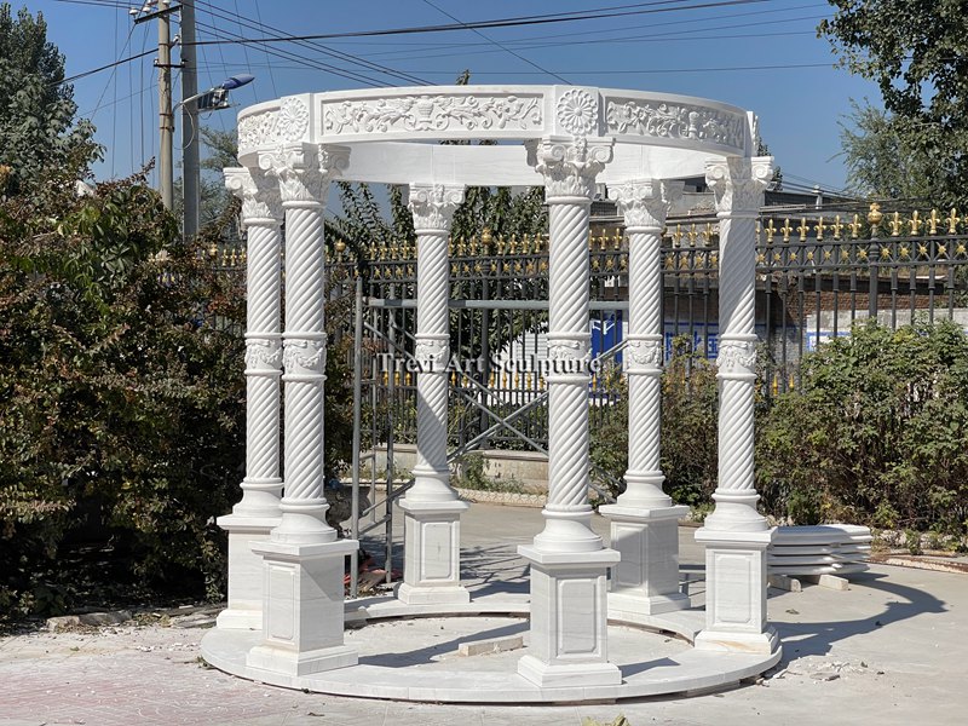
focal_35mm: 64
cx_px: 484
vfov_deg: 22.9
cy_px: 363
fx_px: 1790
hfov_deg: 30.3
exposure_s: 1/2801
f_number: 2.2
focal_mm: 7.5
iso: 20
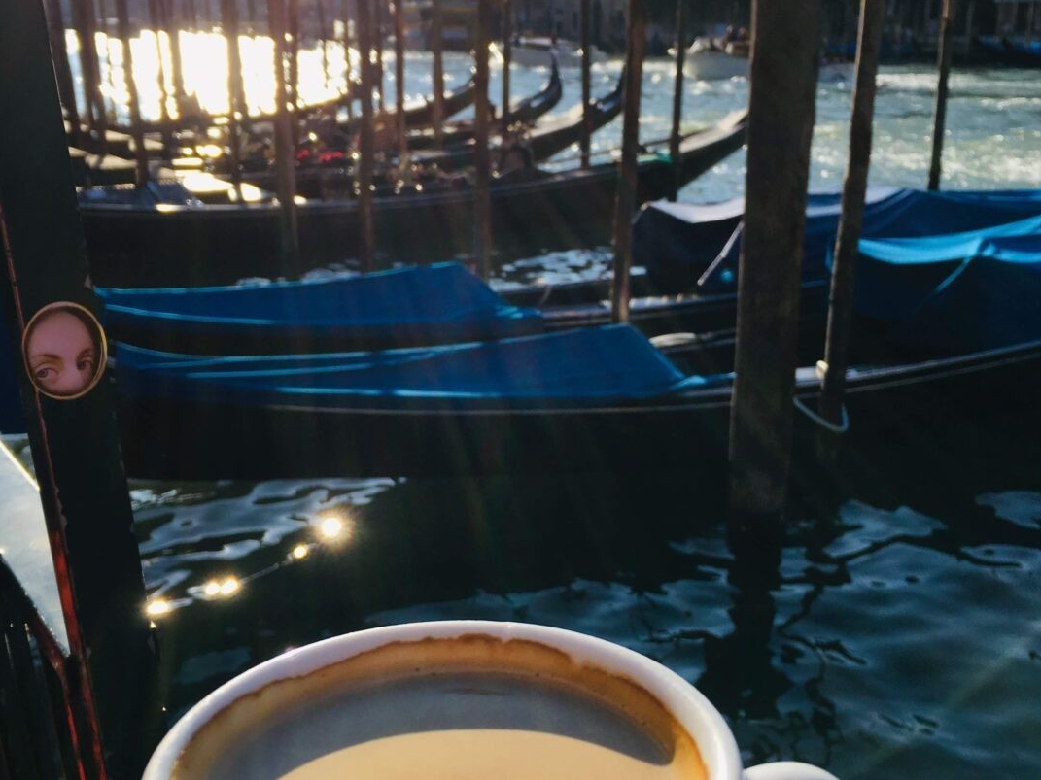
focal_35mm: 39
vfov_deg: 36.8
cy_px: 392
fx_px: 1173
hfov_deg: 47.9
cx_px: 523
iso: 25
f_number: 2.2
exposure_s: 1/1508
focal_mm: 4.15
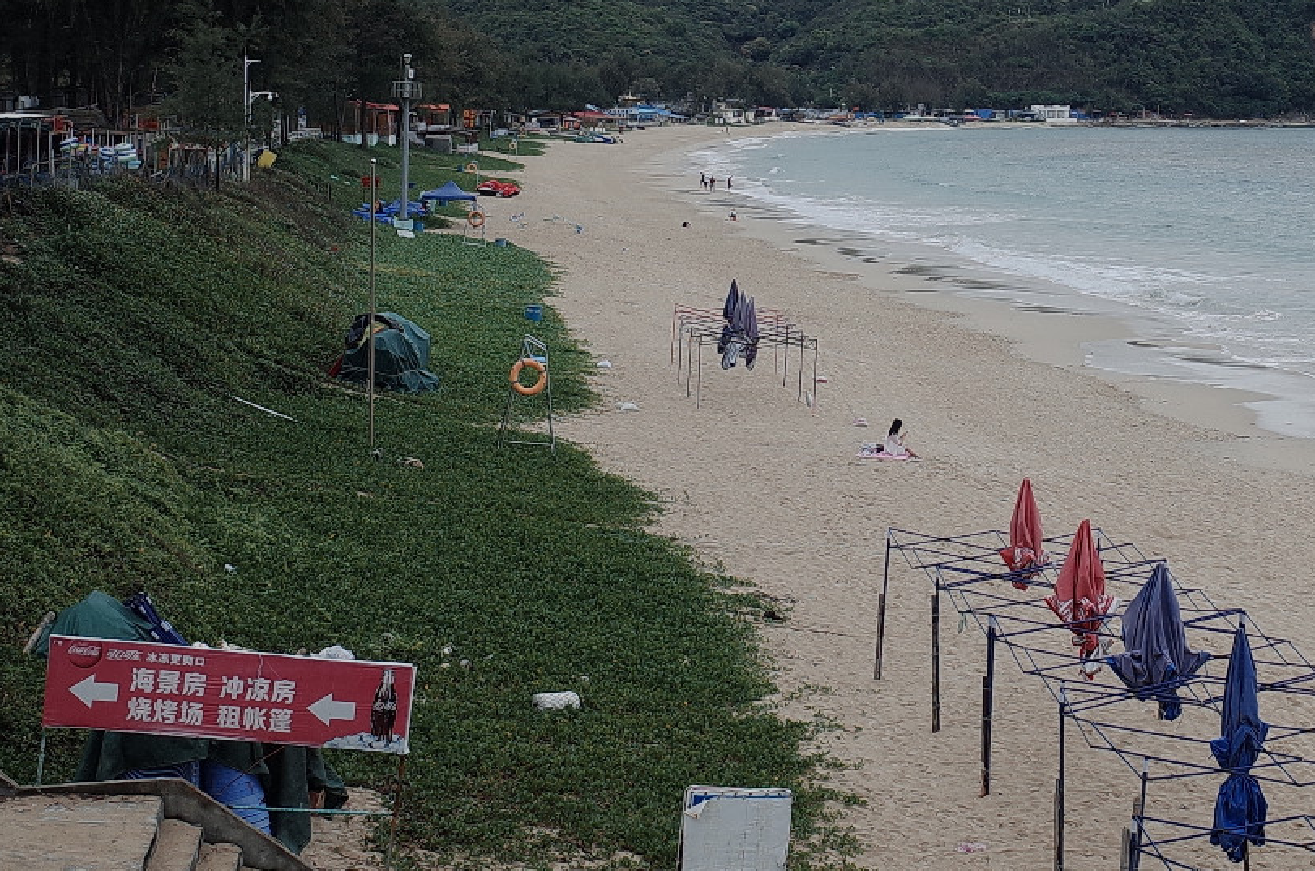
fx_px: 1932
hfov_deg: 36.8
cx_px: 970
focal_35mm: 53
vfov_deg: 24.6
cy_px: 63
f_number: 2.8
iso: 100
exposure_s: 1/400
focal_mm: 13.7
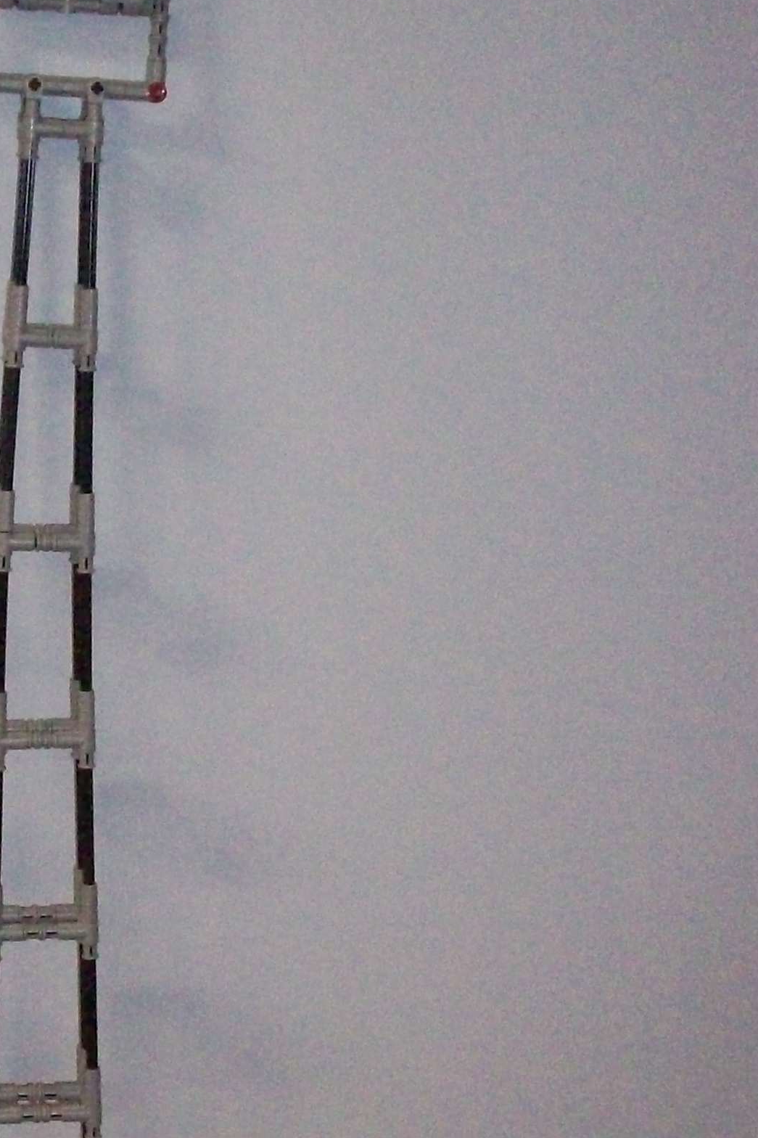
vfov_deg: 26.8
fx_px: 2369
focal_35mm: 75
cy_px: 785
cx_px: -30
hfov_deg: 17.7
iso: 800
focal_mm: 6.2
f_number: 2.8
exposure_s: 1/128
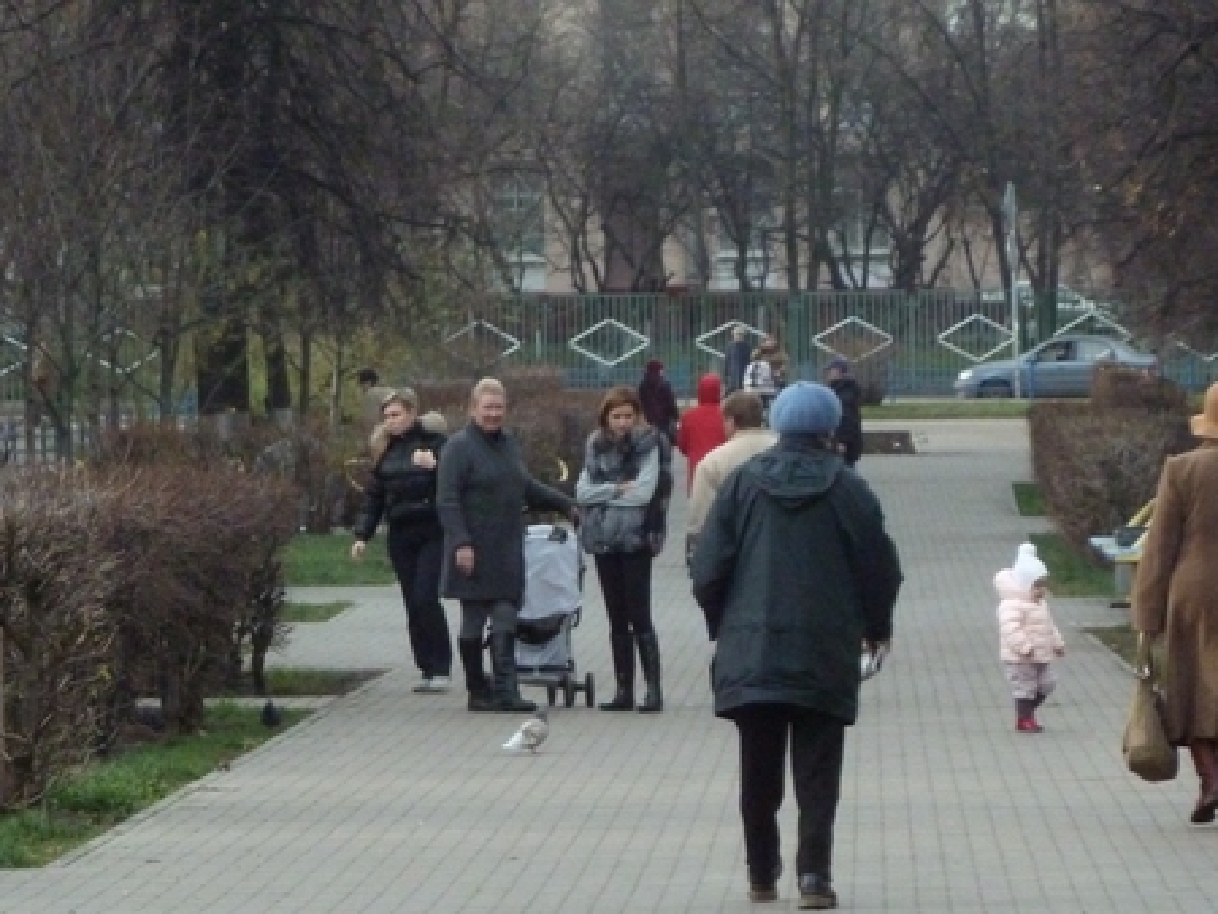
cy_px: 457
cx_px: 609
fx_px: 6900
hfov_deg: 10.1
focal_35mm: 196
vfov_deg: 7.6
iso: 640
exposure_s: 1/500
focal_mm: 32.1
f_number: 4.5
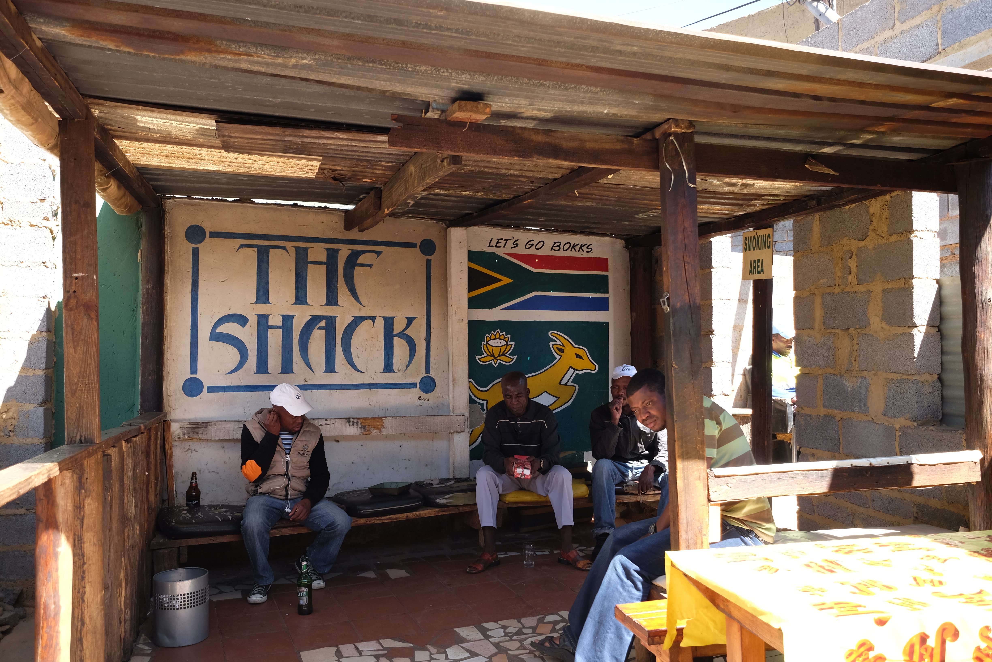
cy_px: 331
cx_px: 496
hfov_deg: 61.9
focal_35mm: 30
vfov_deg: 43.6
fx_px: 827
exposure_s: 1/210
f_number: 4
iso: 320
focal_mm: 20
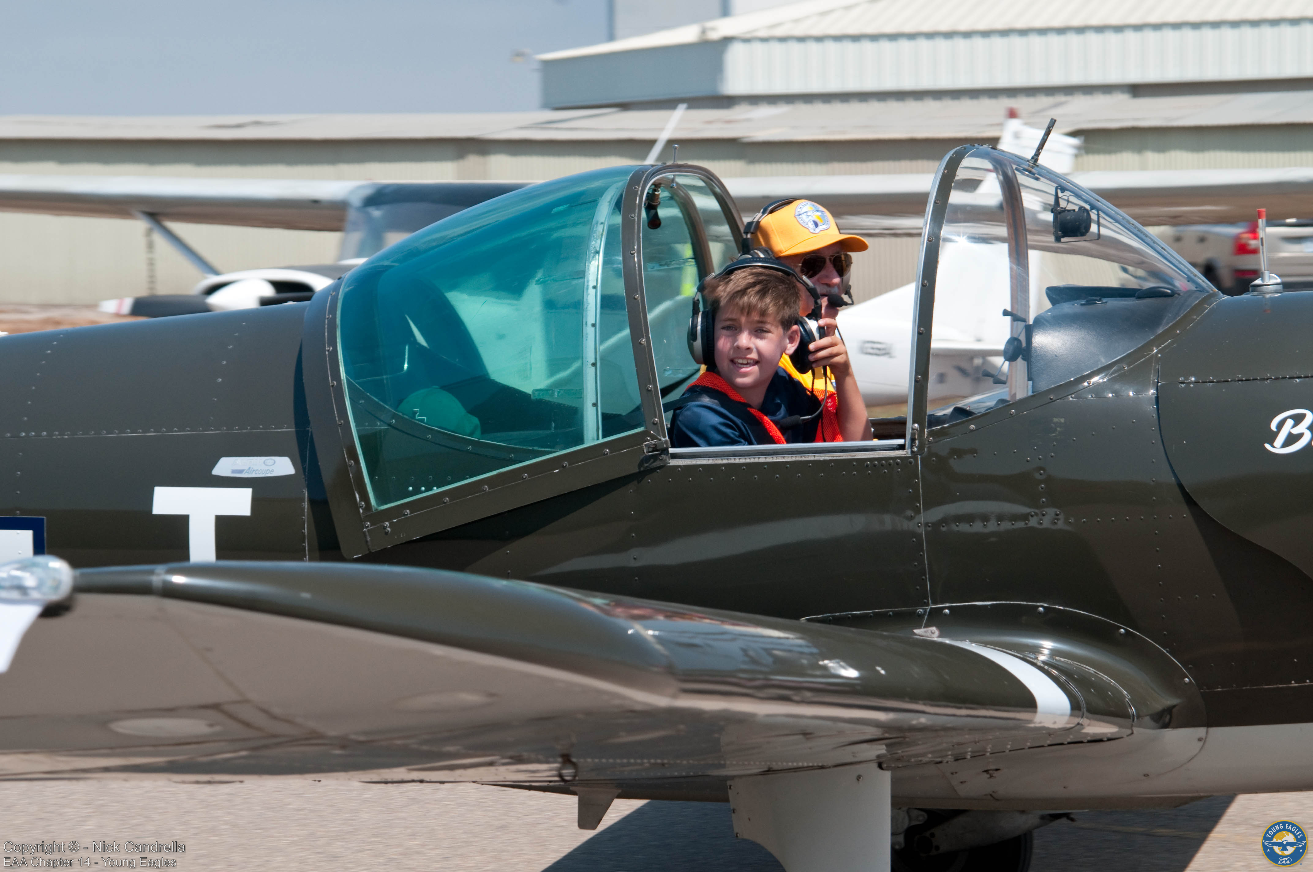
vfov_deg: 9.9
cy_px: 436
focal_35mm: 138
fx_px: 5027
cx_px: 656
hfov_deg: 14.9
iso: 100
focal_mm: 92
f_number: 9
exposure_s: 1/125
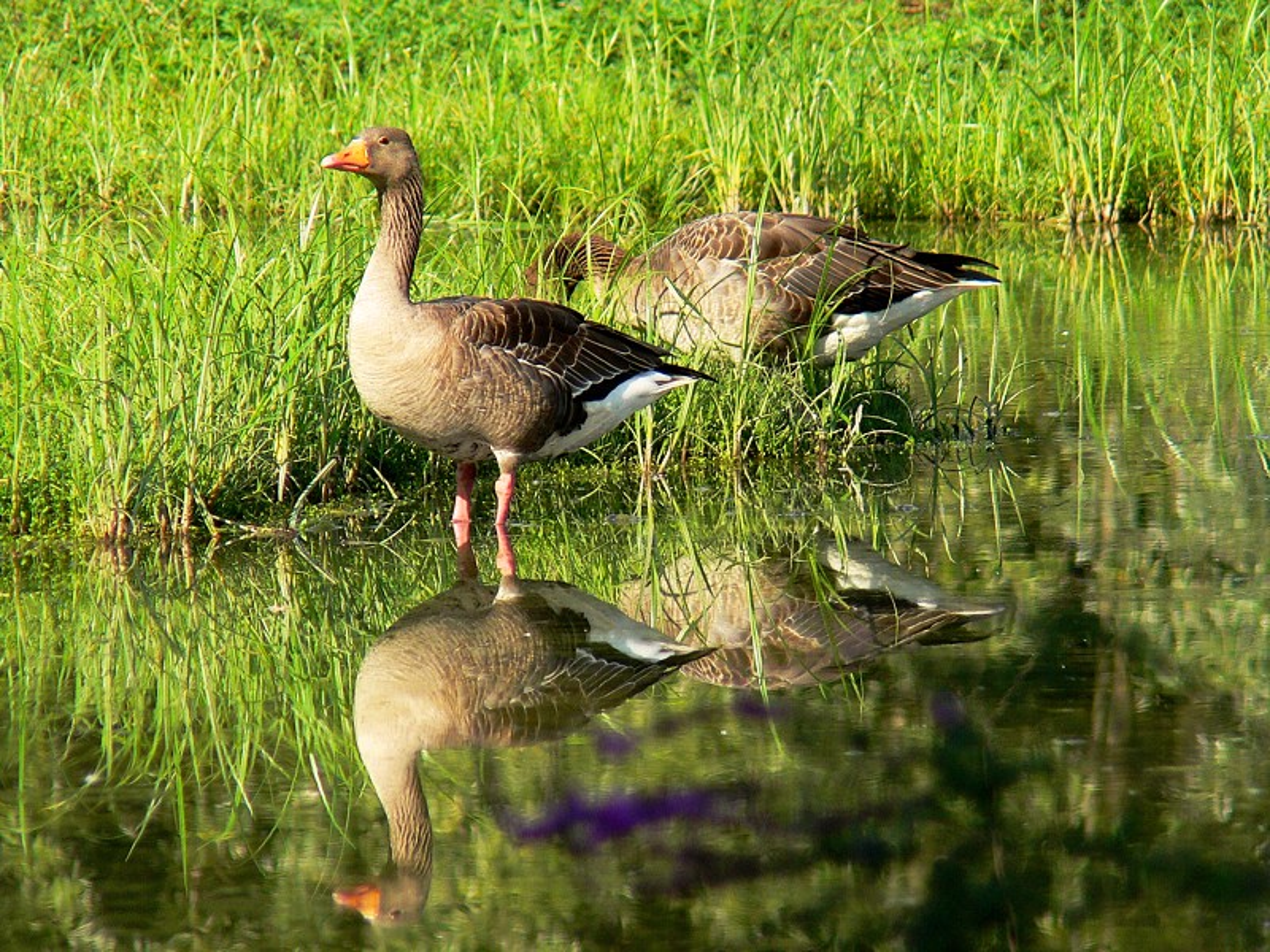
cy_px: 476
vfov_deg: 3.5
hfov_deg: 4.7
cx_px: 635
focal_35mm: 420
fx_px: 15409
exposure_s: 1/400
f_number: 5
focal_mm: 88.8
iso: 100
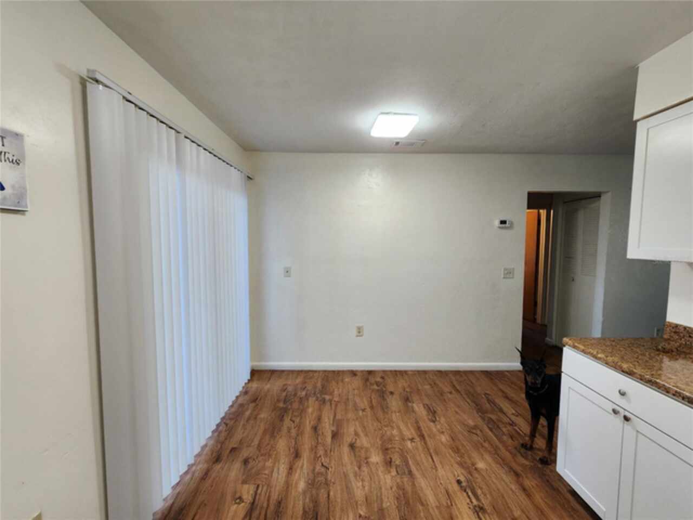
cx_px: 346
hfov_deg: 106.2
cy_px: 260
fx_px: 260
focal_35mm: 13
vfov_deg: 89.9
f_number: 2.2
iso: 200
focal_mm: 2.2
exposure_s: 1/60
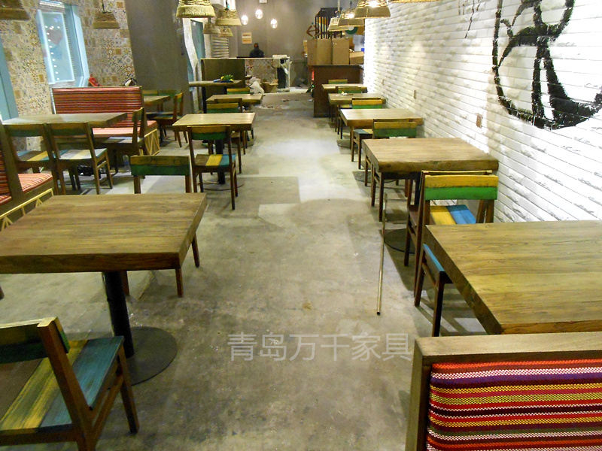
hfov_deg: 67.3
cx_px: 301
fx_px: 452
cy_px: 226
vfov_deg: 53.1
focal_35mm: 26
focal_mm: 4.6
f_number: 3.5
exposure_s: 1/20
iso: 800
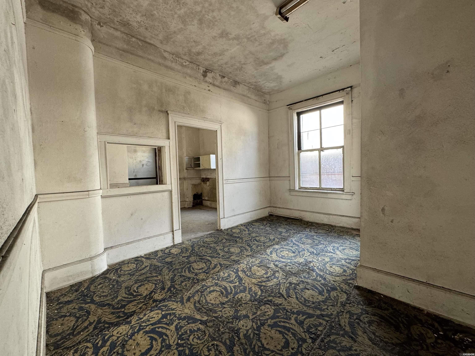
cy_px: 178
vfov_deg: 85.7
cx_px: 238
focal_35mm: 14
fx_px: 192
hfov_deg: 102.1
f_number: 2.2
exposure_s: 1/99
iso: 200
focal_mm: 2.22
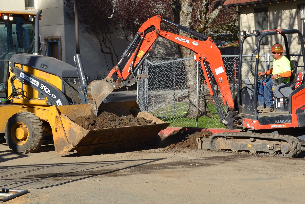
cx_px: 169
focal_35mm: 101
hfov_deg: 20.2
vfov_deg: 13.5
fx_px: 856
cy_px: 49
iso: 100
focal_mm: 40
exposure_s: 1/250
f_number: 8
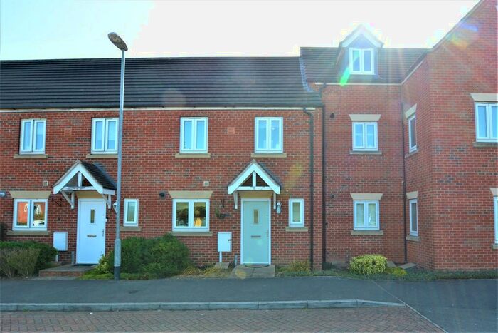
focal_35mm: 15
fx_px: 208
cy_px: 166
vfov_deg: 77.4
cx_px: 249
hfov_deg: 100.4
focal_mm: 10
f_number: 6.3
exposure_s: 1/160
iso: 200
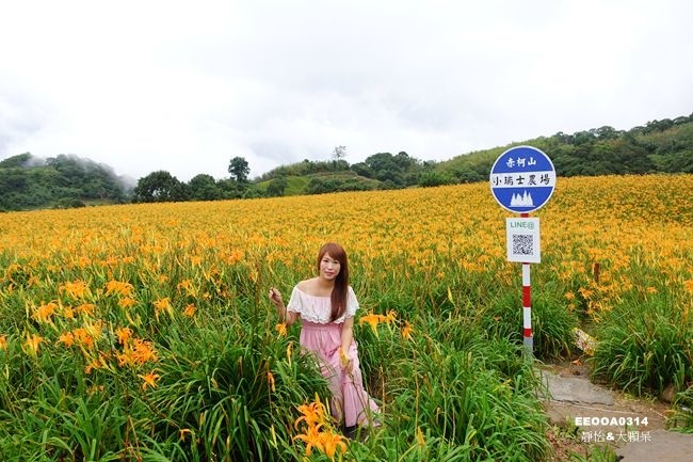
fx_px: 462
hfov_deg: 73.8
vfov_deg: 53.1
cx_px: 346
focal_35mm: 24
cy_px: 231
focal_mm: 8.8
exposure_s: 1/320
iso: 125
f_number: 2.8
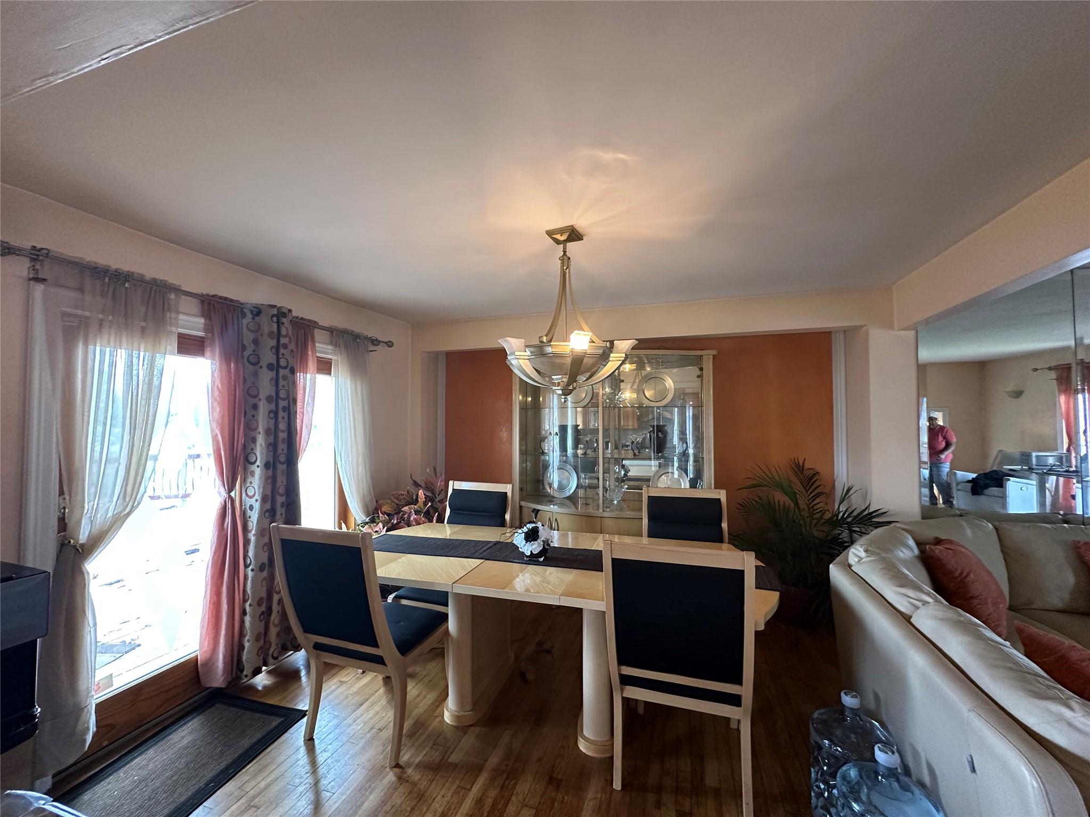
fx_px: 441
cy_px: 408
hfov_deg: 102.1
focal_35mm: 14
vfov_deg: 85.7
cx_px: 545
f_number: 2.2
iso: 320
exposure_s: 1/60
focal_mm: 2.22
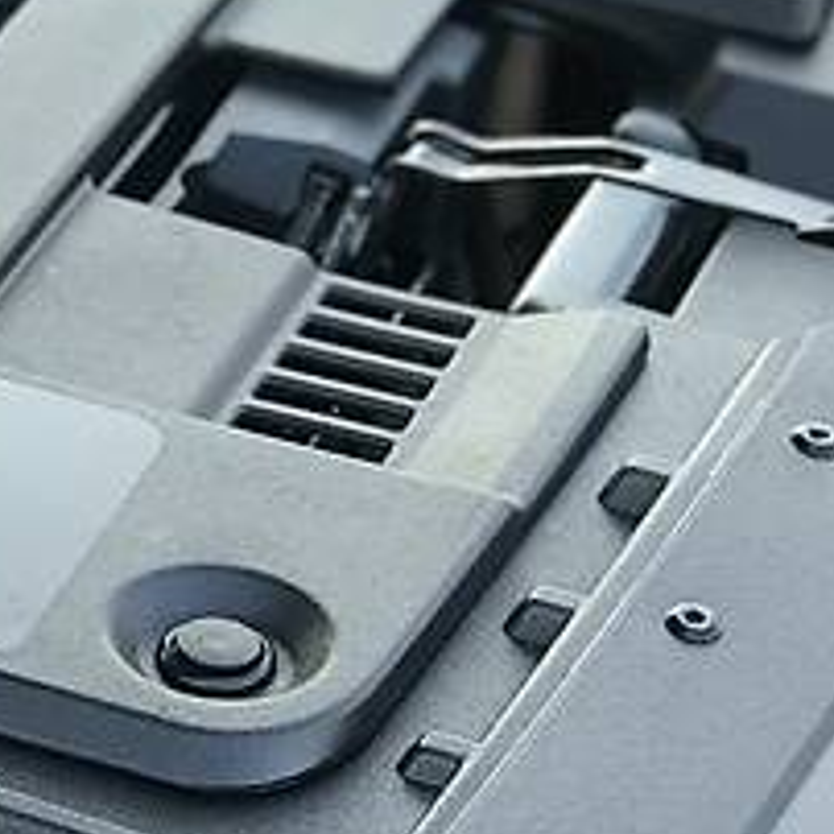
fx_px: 5452
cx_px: -58
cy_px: 322
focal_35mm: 200
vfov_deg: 8.7
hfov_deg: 8.7
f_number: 2.8
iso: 50
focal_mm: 6.6
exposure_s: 1/50
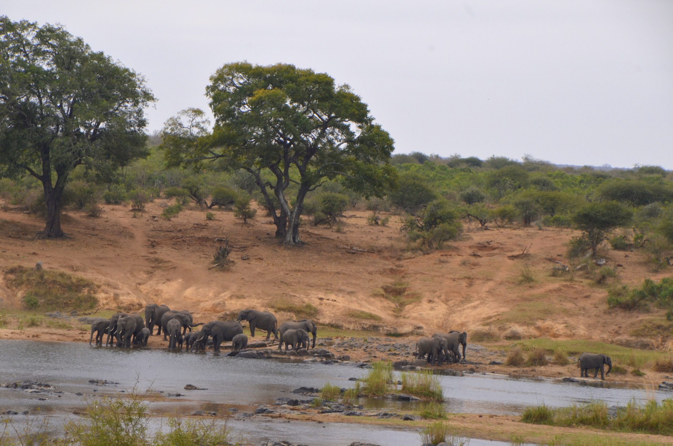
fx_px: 3778
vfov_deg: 6.8
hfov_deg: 10.2
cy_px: 223
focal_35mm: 202
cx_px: 336
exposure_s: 1/250
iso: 640
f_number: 11
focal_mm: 135
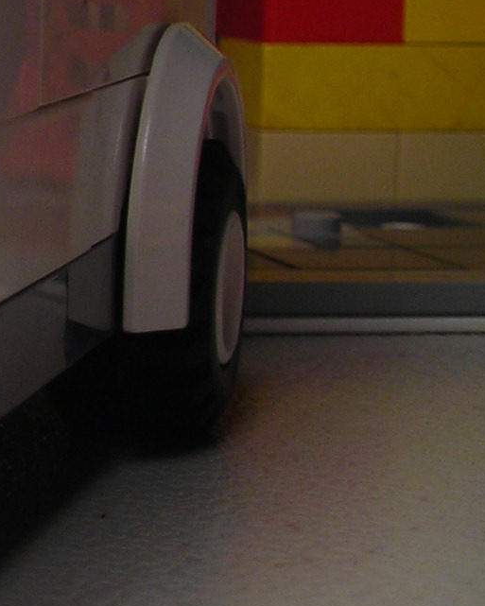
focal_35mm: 150
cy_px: 184
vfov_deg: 12.8
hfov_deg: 9.1
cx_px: -719
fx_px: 2691
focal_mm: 6.3
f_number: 3.2
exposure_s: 1/63.1
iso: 50
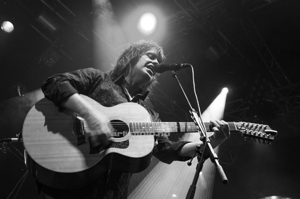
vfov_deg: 20.6
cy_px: 100
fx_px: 549
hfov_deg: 30.5
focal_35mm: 66
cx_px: 150
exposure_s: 1/60
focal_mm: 44
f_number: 4.2
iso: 1000
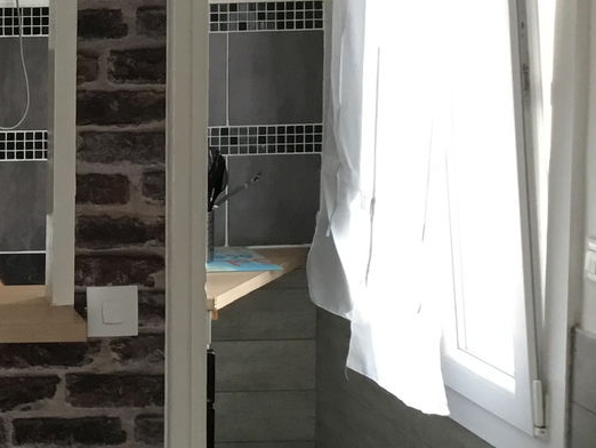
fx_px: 1636
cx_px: -162
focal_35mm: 95
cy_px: 127
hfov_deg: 19.2
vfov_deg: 15.5
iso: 50
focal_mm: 3.3
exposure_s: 1/33
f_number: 2.4
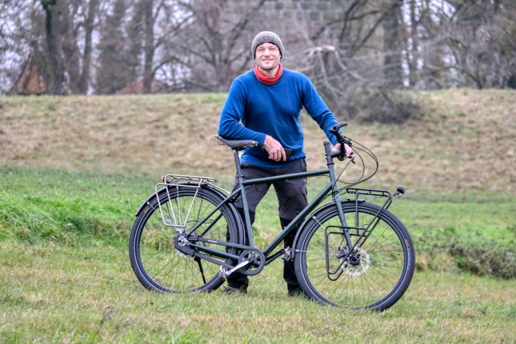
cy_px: 172
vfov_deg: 5.3
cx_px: 258
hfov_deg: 8.0
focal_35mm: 257
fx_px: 3684
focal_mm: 171.6
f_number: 6.4
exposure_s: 1/350
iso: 6400
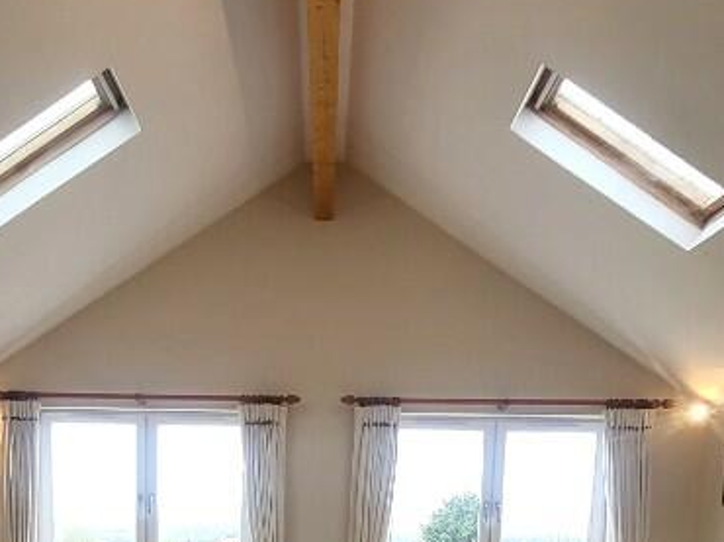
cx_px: 292
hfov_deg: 51.1
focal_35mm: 36
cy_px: 601
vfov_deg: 34.1
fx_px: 752
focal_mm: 1.74
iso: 100
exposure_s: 1/50
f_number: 2.2
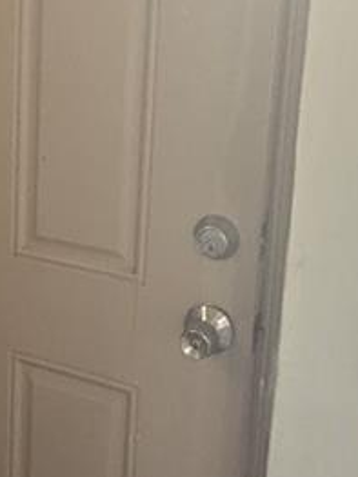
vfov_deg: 30.0
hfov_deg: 21.9
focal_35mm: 64
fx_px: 883
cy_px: 141
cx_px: -18
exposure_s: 1/60
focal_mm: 2.22
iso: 320
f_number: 2.2
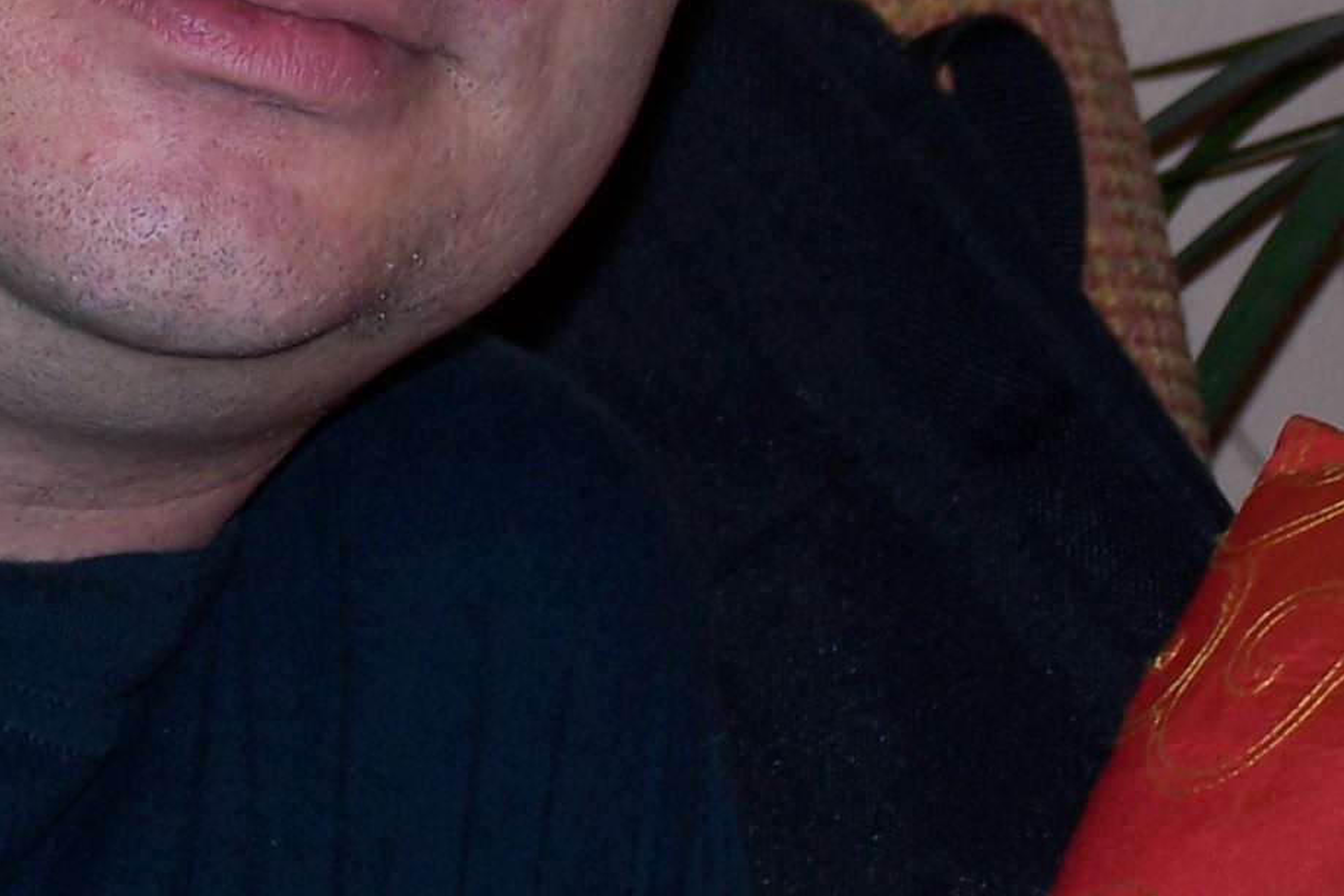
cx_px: 152
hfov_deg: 6.7
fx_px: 11388
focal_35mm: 305
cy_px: -238
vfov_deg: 4.5
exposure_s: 1/90
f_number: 3.2
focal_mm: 19.4
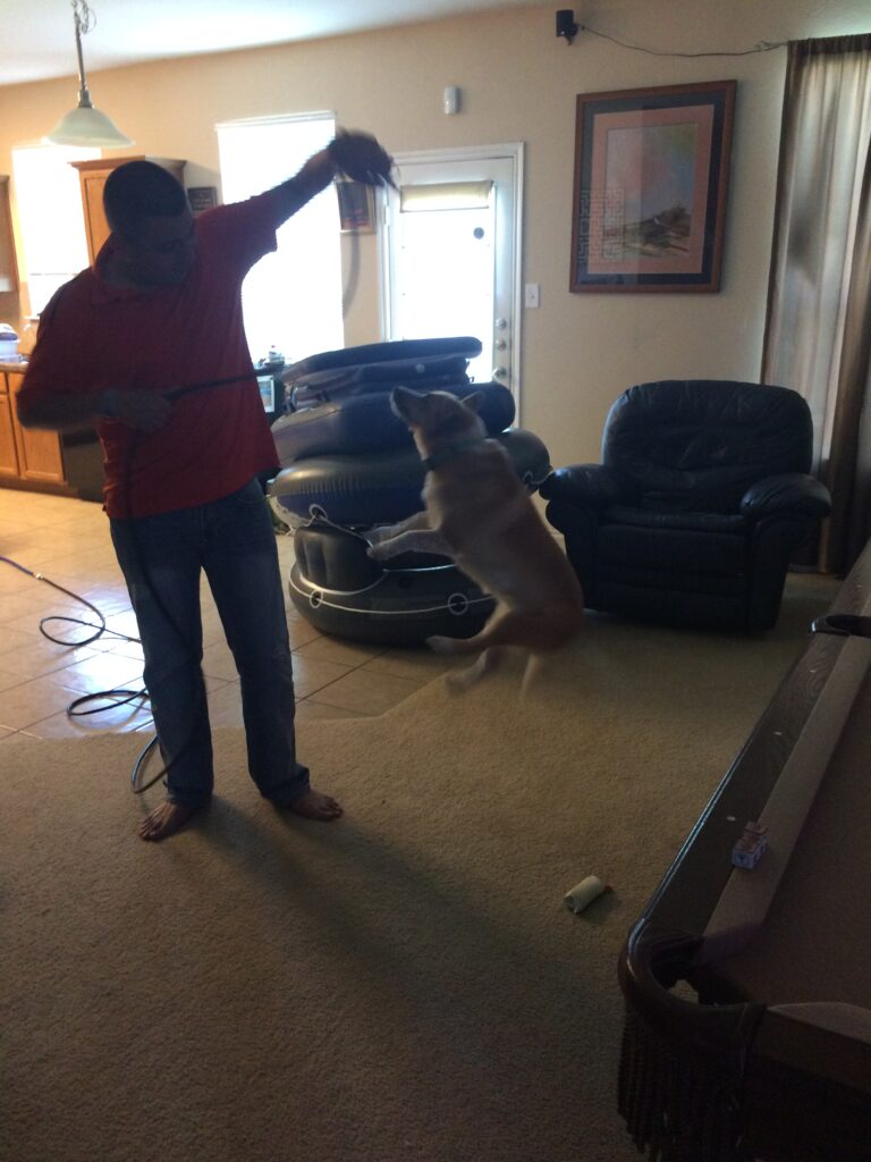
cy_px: 581
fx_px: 973
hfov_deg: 48.2
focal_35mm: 29
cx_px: 436
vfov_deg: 61.7
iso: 250
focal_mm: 4.15
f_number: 2.2
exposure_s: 1/24
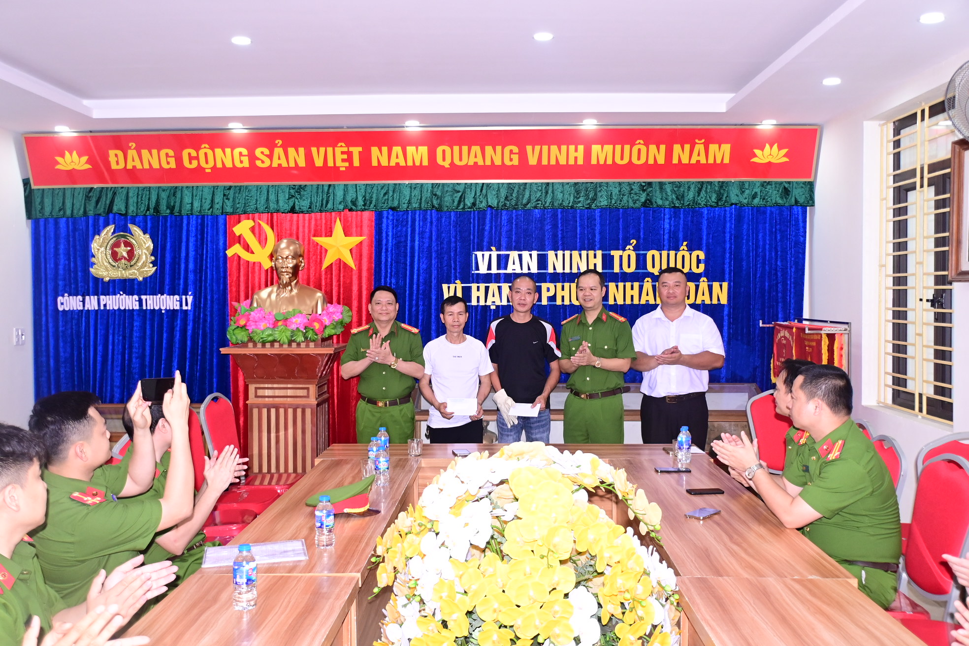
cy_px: 323
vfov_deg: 38.9
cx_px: 484
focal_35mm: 34
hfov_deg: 55.8
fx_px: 915
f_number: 3.8
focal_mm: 23
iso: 1250
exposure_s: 1/200
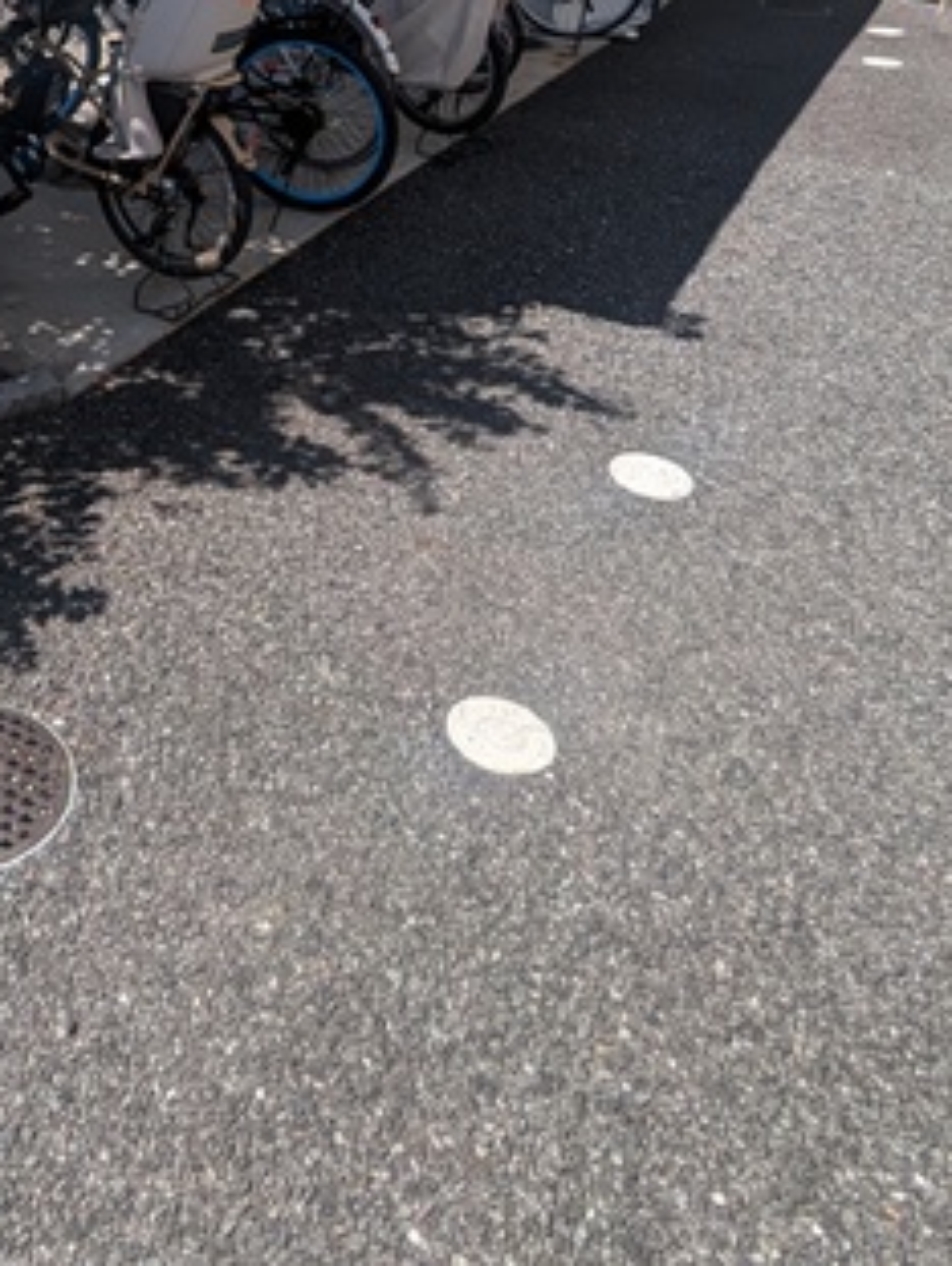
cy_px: -106
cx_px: 104
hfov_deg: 37.3
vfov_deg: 41.6
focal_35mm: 36
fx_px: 1317
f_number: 2.2
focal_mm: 2.35
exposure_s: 1/1460
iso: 48
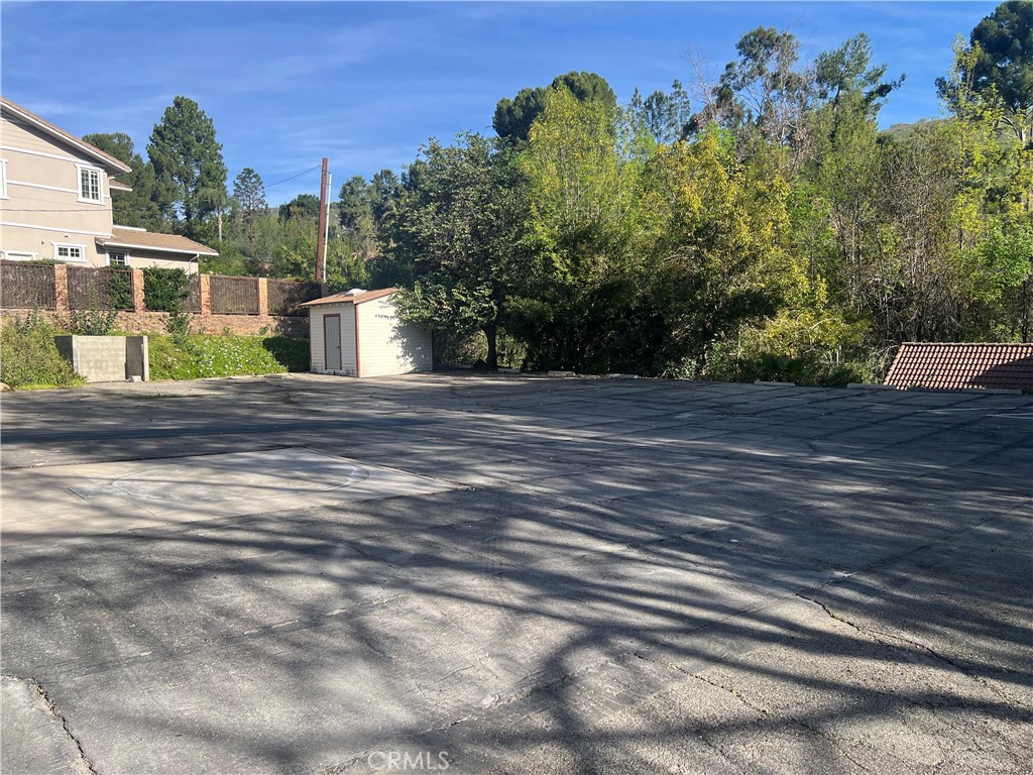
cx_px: 516
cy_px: 388
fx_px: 776
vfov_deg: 53.1
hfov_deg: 67.3
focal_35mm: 26
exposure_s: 1/2083
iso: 50
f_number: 1.5
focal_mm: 5.7
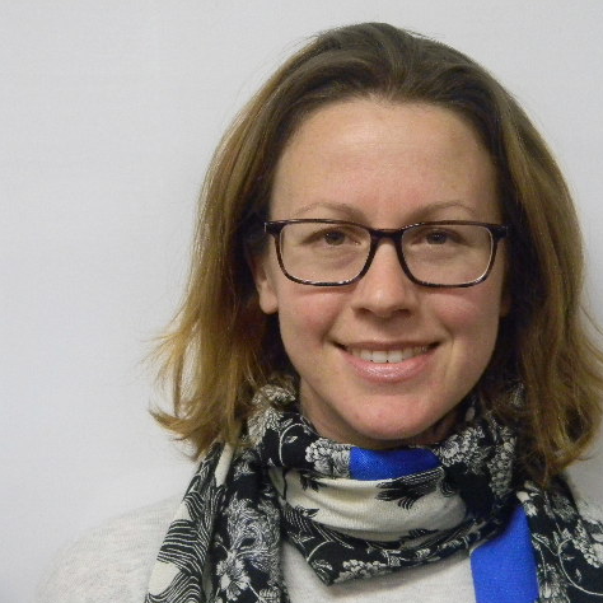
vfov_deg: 17.6
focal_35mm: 99
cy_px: 304
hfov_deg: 17.5
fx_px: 1951
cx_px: 405
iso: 200
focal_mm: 15.1
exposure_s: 1/10.8
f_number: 4.5
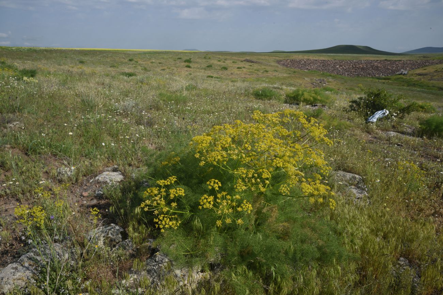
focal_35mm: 50
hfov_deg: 39.6
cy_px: 148
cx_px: 222
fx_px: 615
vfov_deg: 27.0
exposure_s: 1/125
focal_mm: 50
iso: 160
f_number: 16
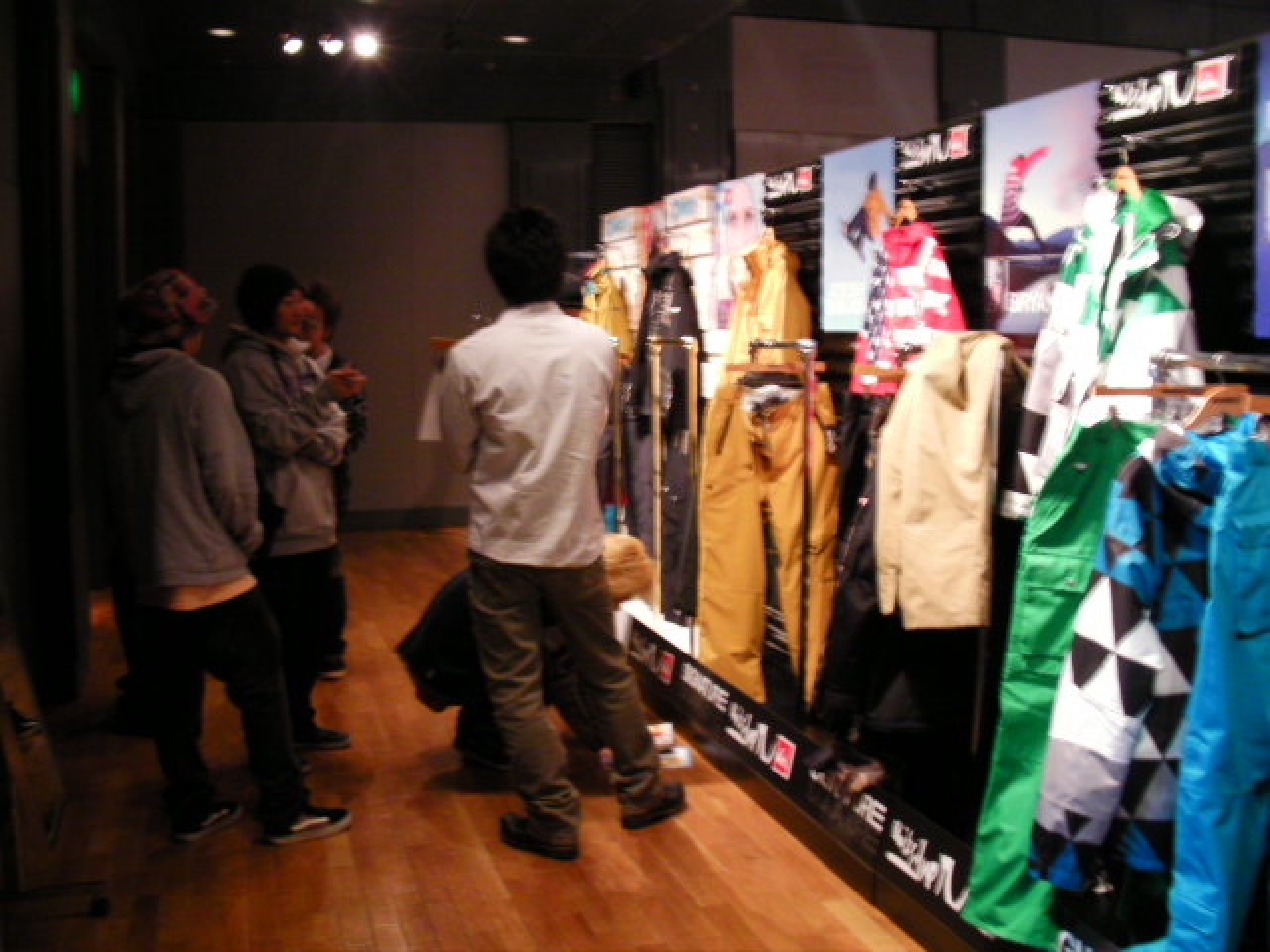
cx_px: 635
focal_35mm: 38
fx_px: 1394
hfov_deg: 49.0
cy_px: 476
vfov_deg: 37.7
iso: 200
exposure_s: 1/11.4
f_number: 3.5
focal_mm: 6.3
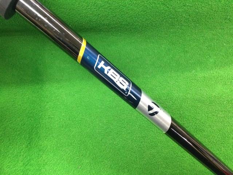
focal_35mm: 31
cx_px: 116
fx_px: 209
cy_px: 88
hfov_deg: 58.4
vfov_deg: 45.4
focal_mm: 3.3
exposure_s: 1/30
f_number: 2.4
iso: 200
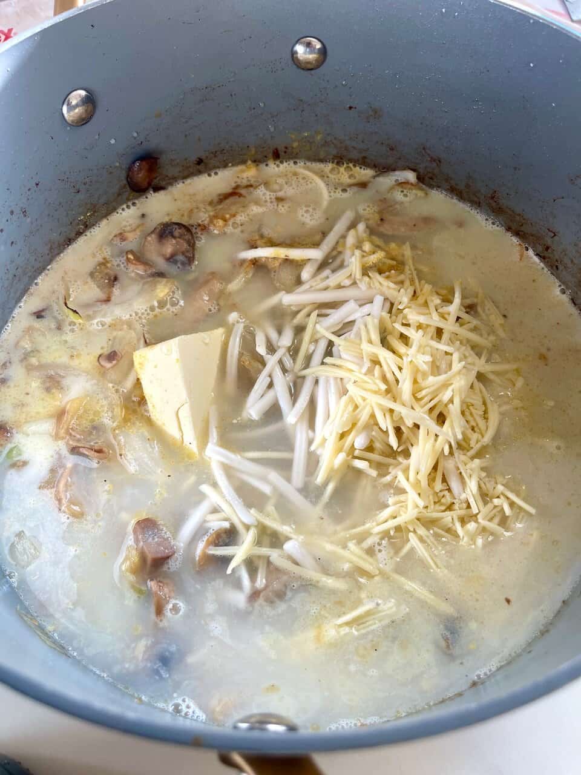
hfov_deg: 54.9
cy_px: 388
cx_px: 290
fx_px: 559
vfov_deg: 69.4
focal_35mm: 25
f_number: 1.6
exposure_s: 1/121
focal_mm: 5.1
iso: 50
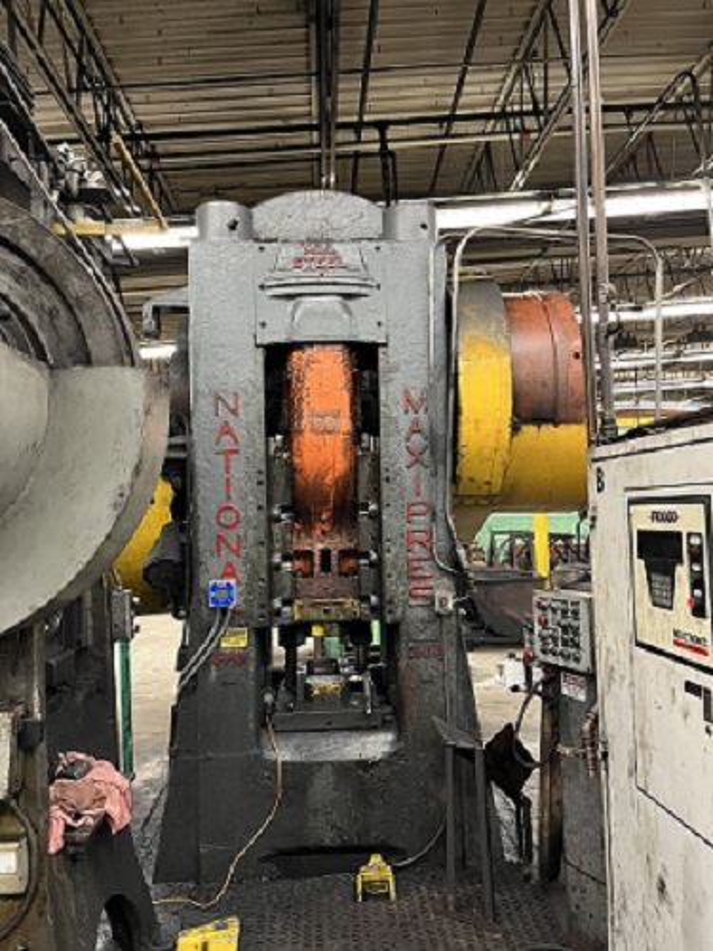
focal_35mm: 26
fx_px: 714
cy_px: 476
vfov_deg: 67.3
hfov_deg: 53.1
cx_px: 356
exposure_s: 1/40
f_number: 1.6
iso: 400
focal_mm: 5.1
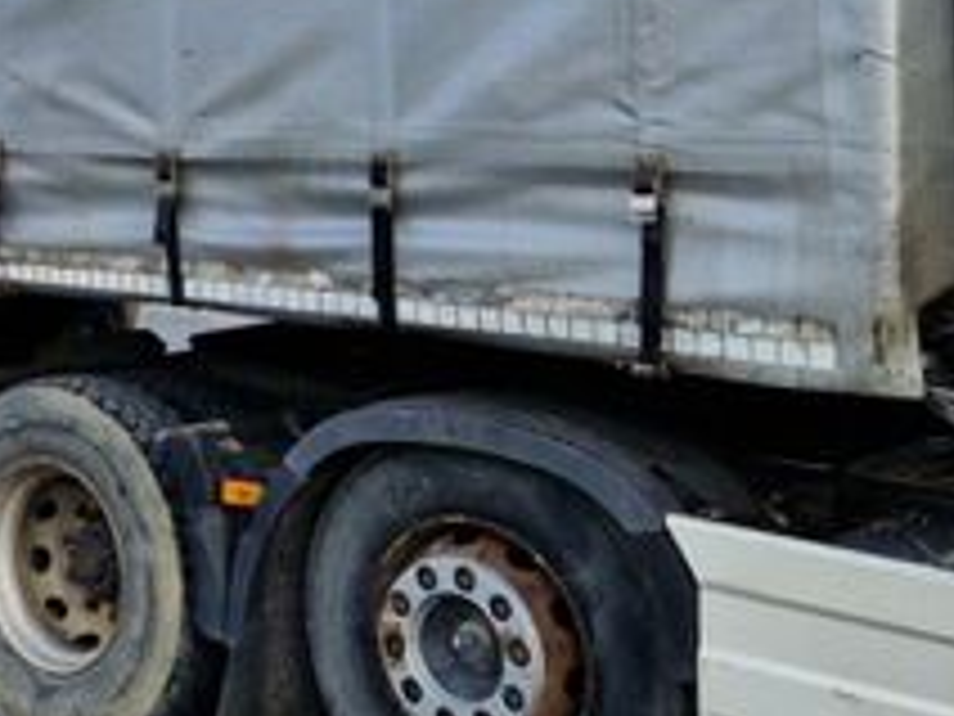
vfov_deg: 21.5
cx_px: -63
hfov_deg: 27.6
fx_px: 1791
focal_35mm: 65
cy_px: -59
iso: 50
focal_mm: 5.4
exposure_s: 1/932
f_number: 1.8
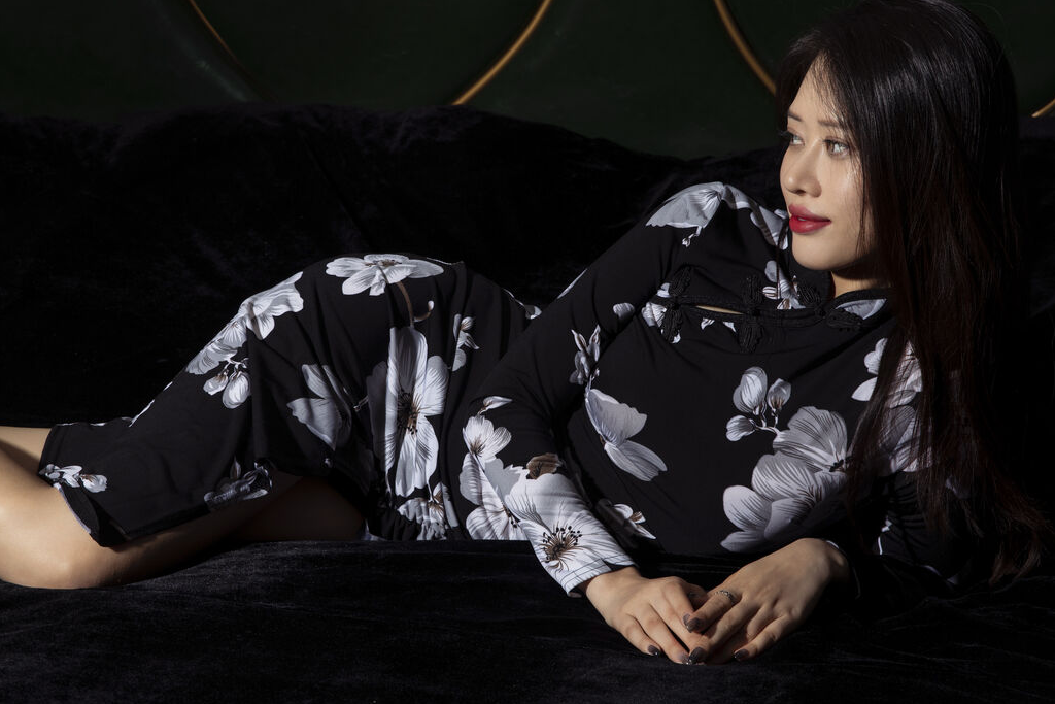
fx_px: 2198
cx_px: 492
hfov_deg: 27.0
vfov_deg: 18.2
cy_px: 344
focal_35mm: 75
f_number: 10
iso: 160
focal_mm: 65
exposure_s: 1/160
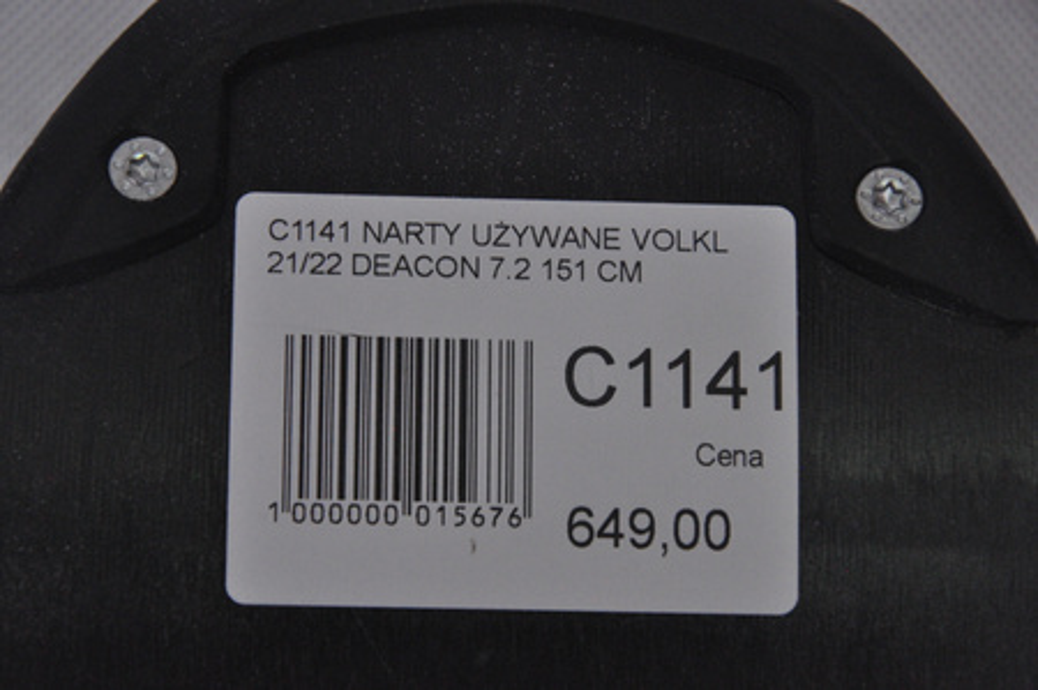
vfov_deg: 8.7
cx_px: 519
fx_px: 4536
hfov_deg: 13.1
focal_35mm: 158
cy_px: 345
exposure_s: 1/125
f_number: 9.5
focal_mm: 105
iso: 3200
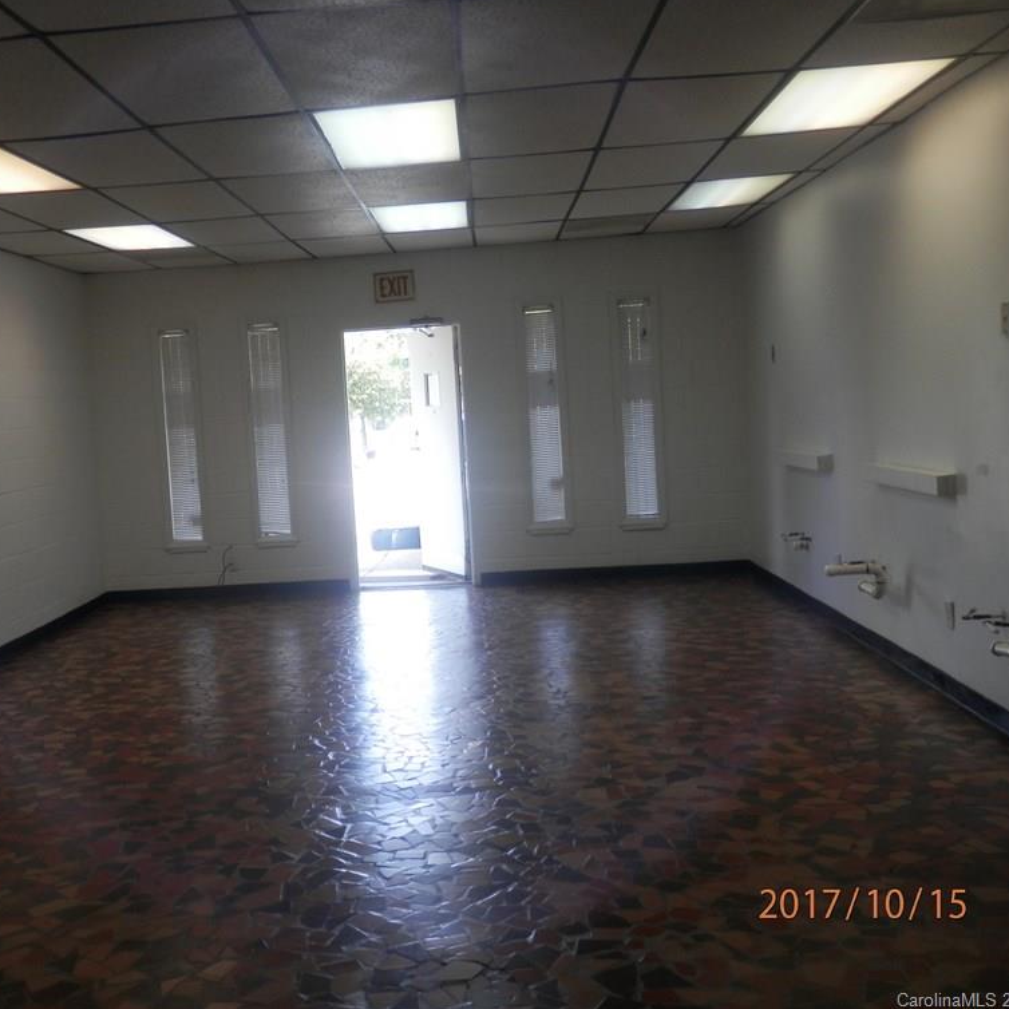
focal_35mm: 36
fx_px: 1187
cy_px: 499
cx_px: 365
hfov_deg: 45.6
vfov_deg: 46.0
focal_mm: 5.5
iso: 100
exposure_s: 1/60
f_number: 3.3
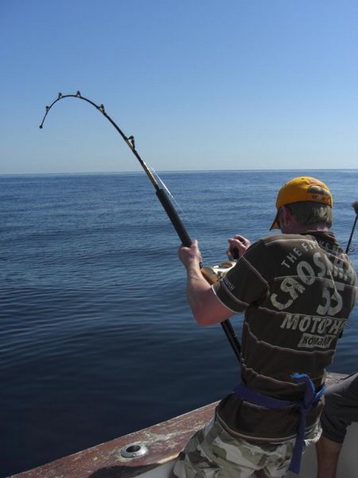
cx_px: 179
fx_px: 524
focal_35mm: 38
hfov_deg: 37.7
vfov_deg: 49.0
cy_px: 239
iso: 80
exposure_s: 1/320
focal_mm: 7.9
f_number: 8
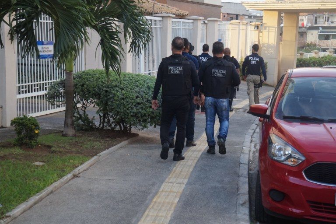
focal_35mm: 64
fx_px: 602
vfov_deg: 21.1
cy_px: 112
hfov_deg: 31.2
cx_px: 168
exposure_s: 1/160
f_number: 4.5
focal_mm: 43
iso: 640
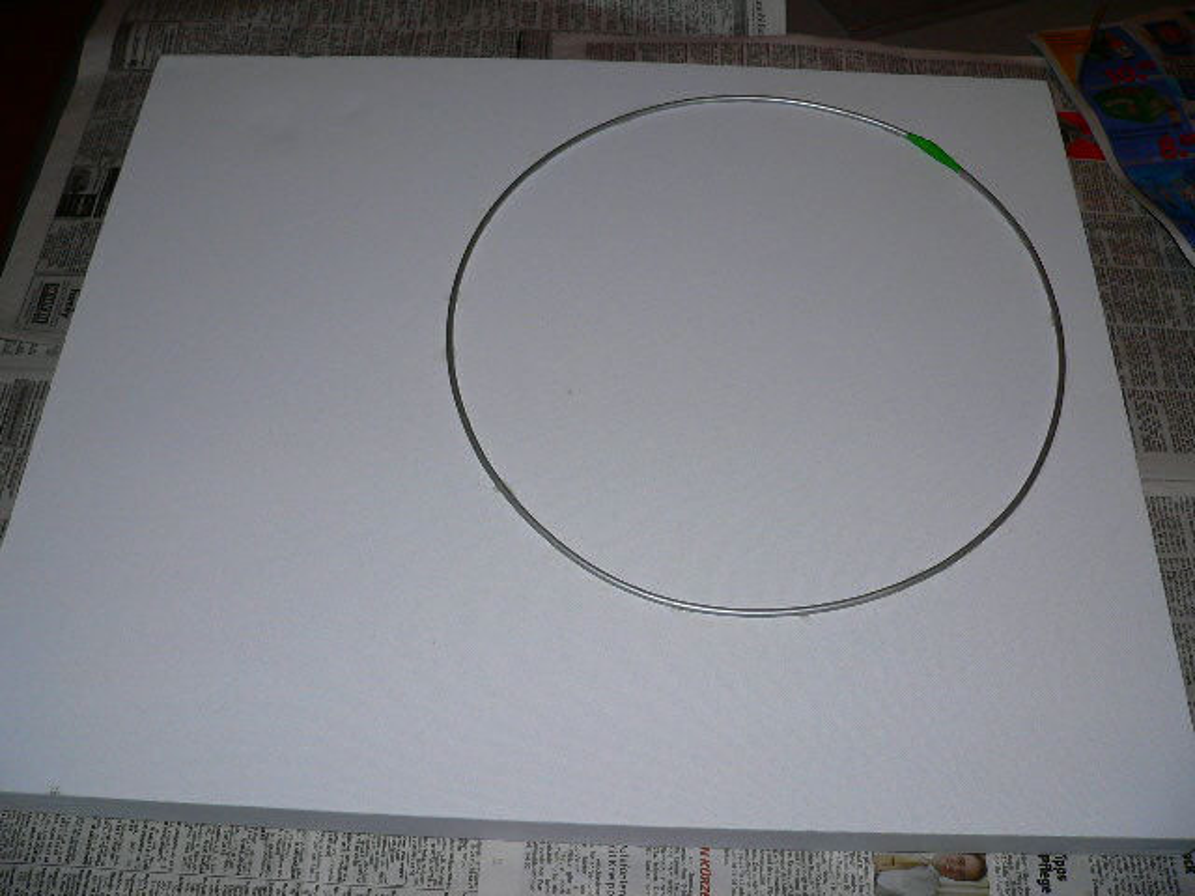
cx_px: 598
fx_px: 1243
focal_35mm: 36
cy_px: 448
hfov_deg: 51.4
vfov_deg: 39.7
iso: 100
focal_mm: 6
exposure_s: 1/250
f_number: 2.8
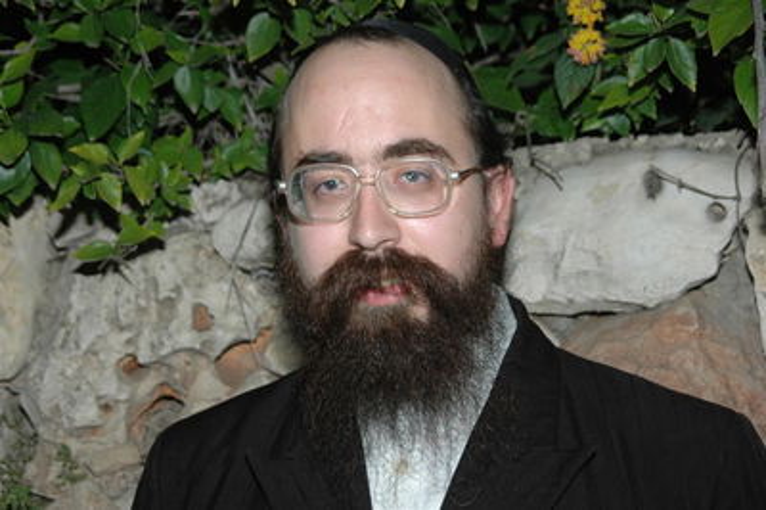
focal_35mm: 69
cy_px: 255
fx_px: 1467
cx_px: 383
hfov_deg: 29.3
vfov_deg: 19.7
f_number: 5
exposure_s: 1/60
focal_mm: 46
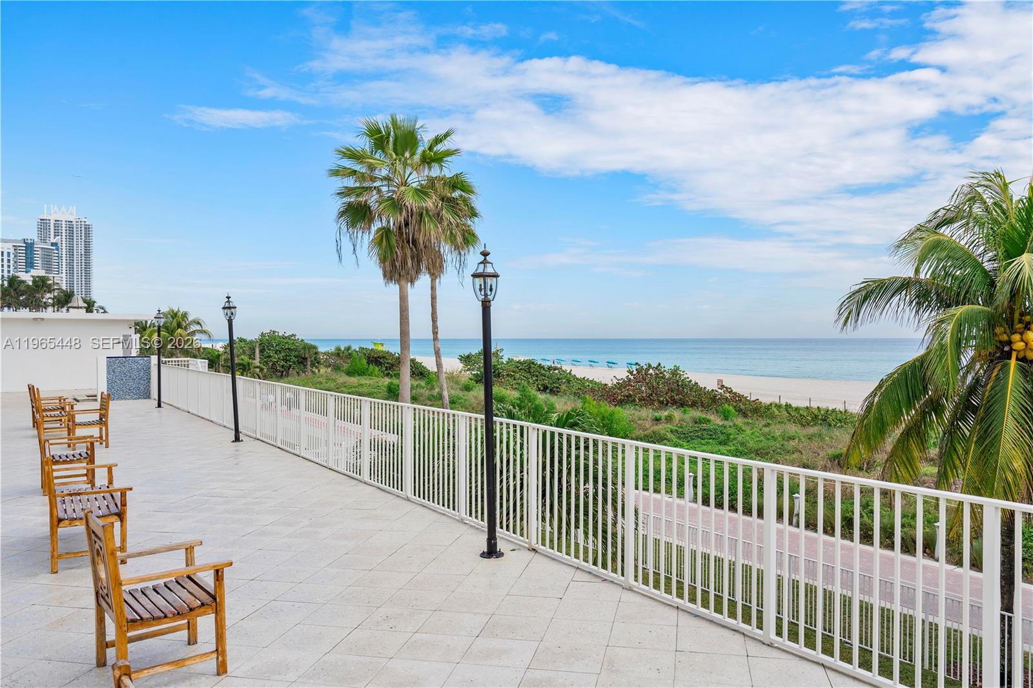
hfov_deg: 65.5
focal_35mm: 28
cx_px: 516
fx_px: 803
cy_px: 344
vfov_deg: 46.4
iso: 100
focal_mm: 28
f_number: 8
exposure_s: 1/320
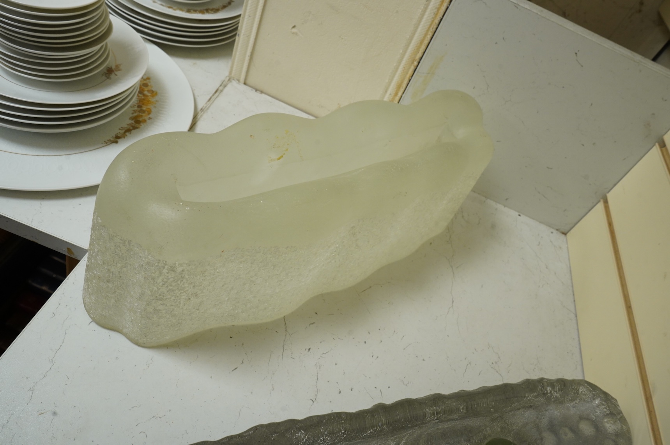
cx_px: 335
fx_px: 521
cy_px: 222
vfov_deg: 46.3
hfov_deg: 65.5
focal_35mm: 28
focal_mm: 28
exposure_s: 1/80
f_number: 10
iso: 2500
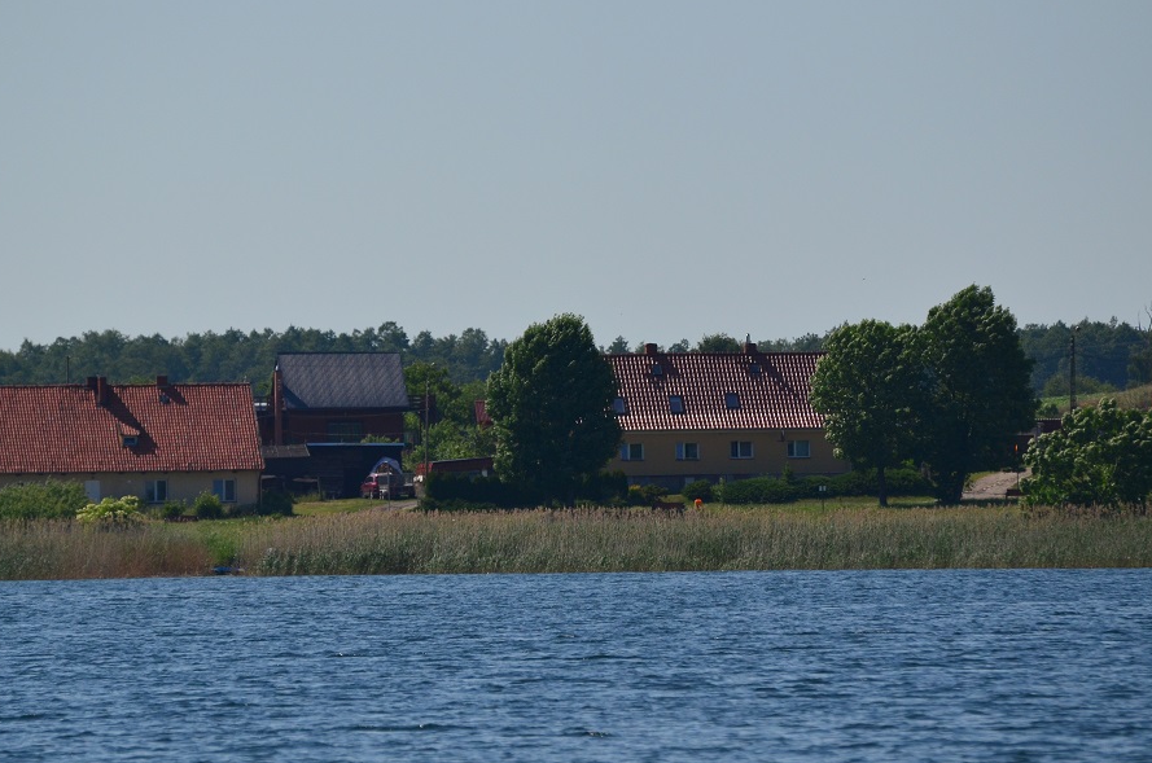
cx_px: 546
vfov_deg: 3.7
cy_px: 341
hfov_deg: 5.6
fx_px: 11849
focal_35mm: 371
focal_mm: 220
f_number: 5.3
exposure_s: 1/8000
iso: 450
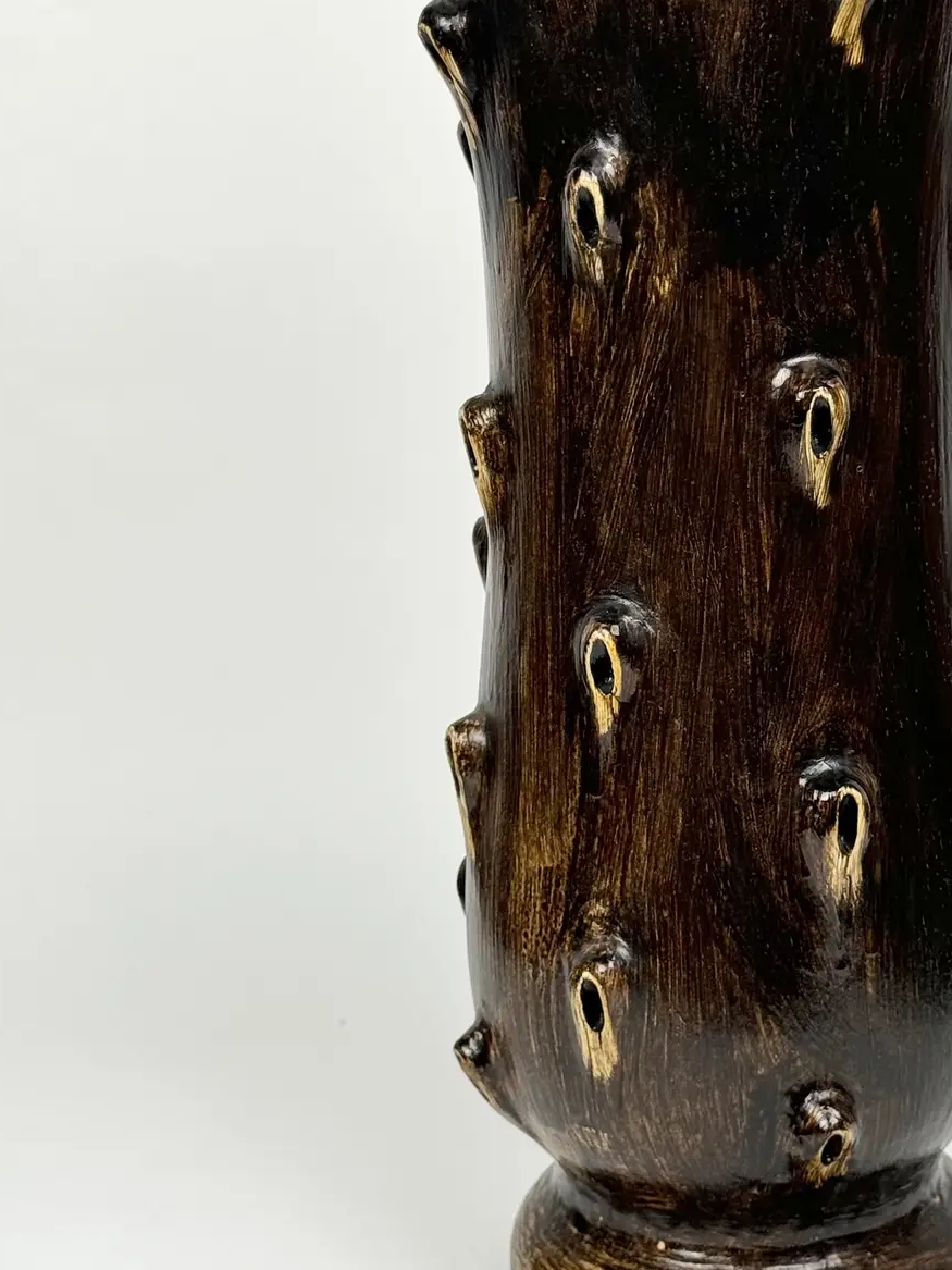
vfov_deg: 24.7
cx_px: 752
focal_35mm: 79
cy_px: 523
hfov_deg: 18.5
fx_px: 2897
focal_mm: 6.76
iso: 50
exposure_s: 1/127
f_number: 1.78
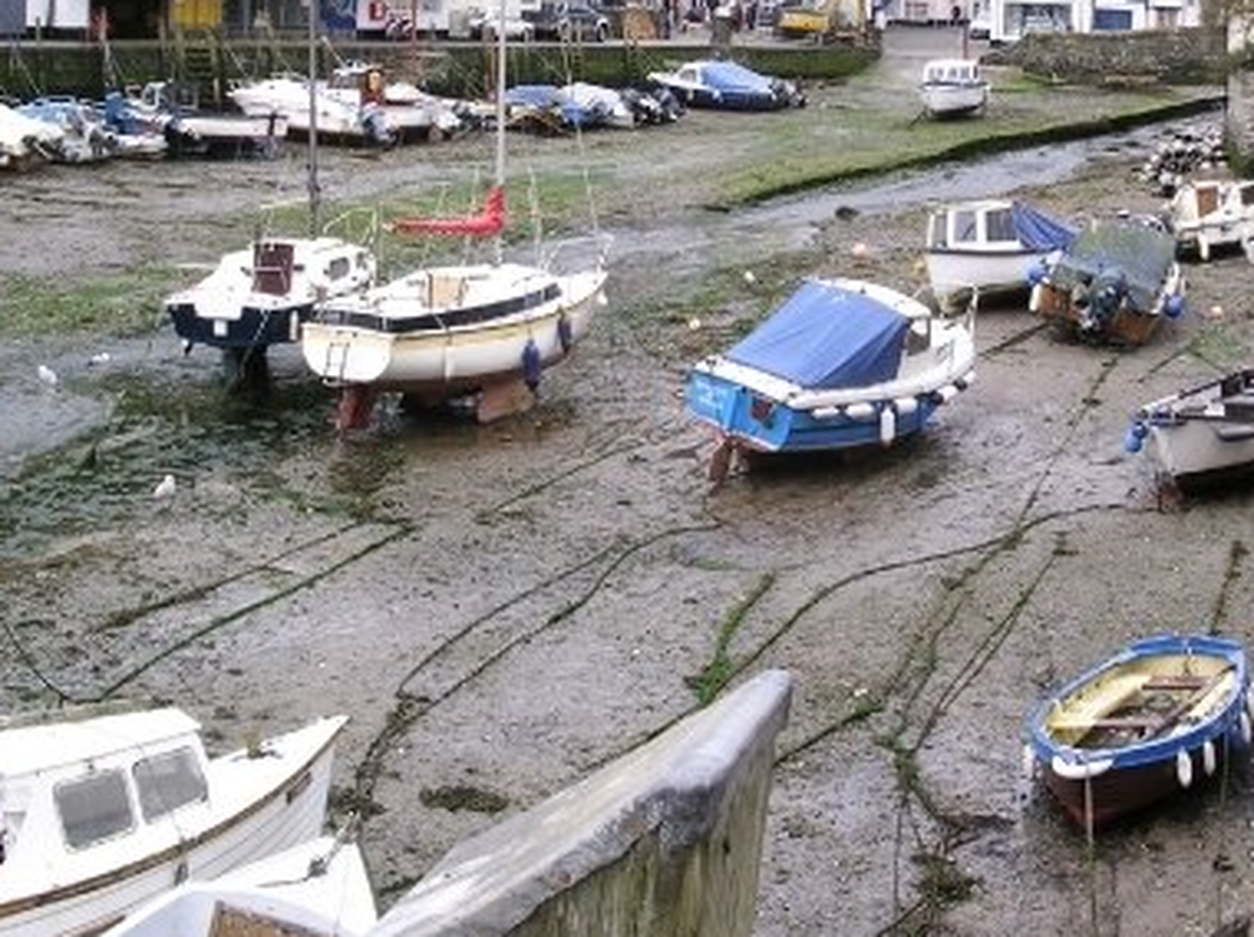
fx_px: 2171
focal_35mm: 60
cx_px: 736
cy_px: 242
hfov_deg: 32.1
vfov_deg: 24.1
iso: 100
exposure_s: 1/180
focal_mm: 7.8
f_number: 5.6
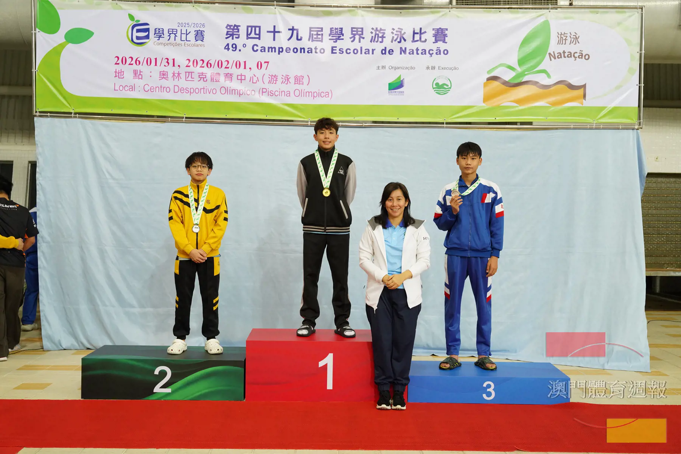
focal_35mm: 42
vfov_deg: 31.9
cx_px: 340
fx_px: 794
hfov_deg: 46.4
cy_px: 227
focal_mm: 42
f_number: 5.6
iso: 1600
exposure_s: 1/200
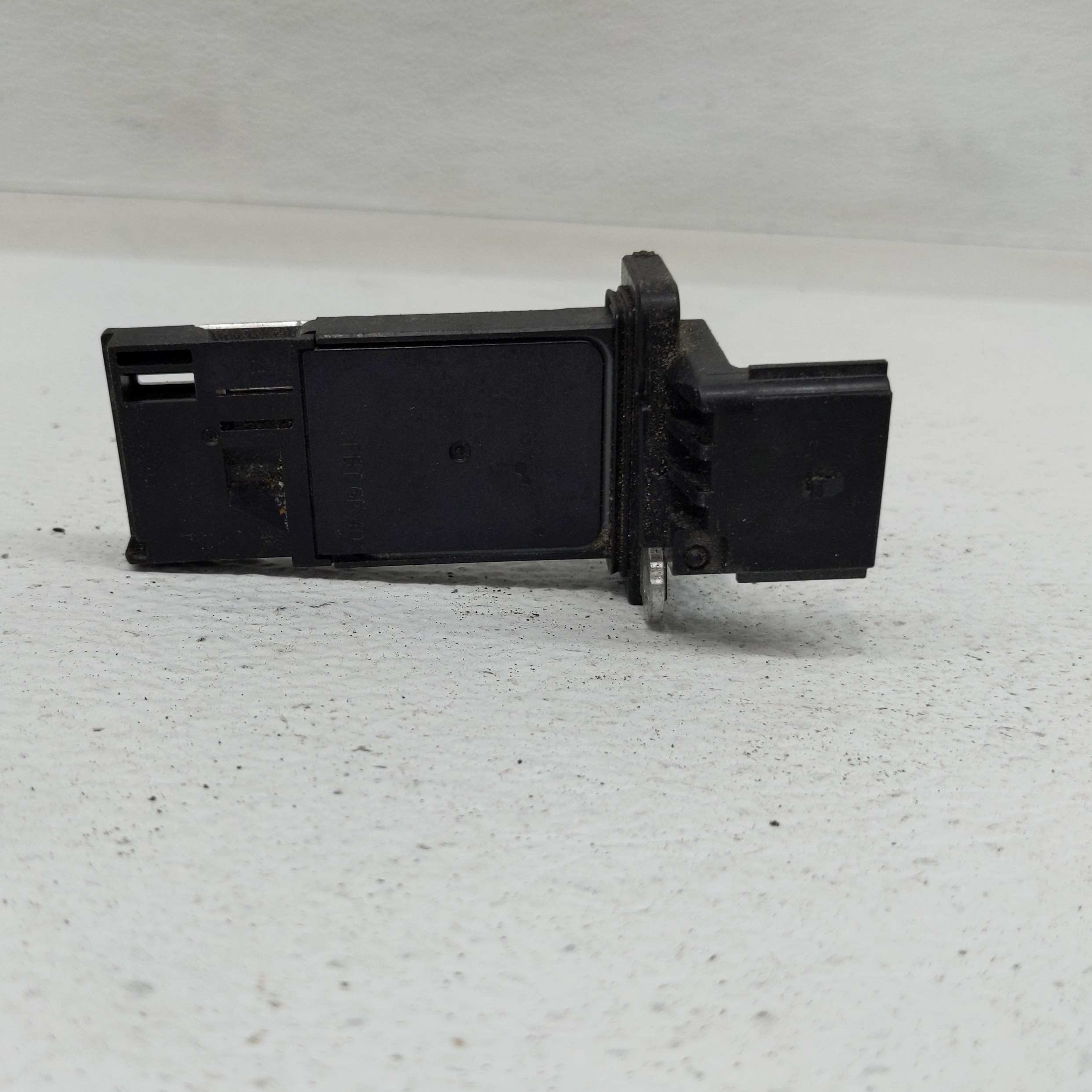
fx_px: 1285
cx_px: 451
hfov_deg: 45.9
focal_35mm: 36
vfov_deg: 46.0
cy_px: 593
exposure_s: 1/120
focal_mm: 4.38
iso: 67
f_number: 1.73
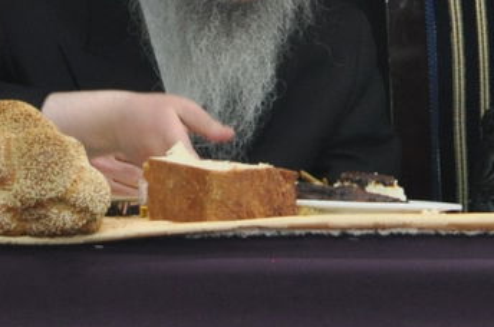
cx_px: 695
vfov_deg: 1.1
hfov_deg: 1.7
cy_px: -115
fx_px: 16313
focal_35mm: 1191
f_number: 5.6
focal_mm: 195
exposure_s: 1/60
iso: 1250
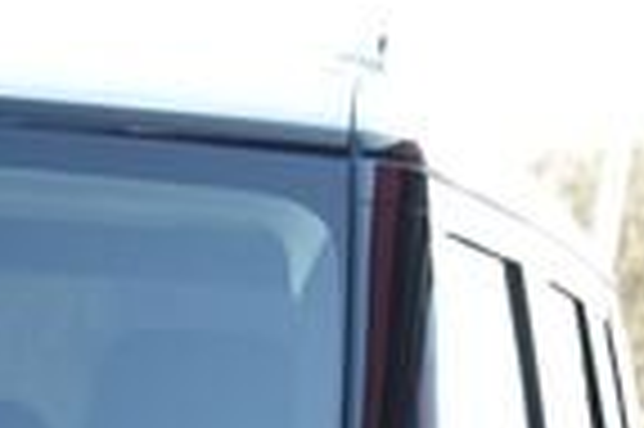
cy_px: 1365
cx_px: -725
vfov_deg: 4.5
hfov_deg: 6.9
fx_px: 5128
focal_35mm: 287
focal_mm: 40
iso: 500
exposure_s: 1/125
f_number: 5.6
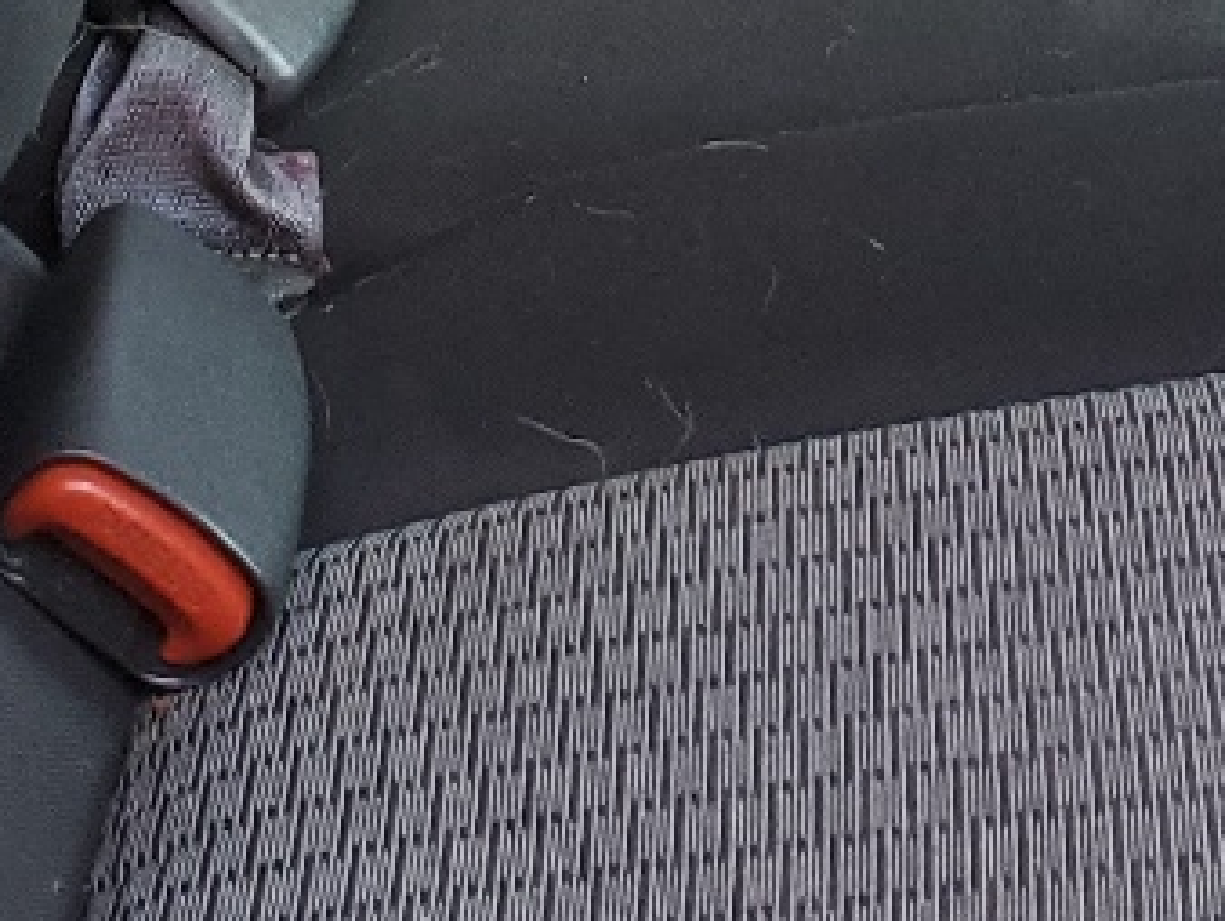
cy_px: -1052
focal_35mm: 123
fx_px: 4356
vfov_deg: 10.8
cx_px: 1406
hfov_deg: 15.5
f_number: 1.5
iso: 98
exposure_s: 1/120
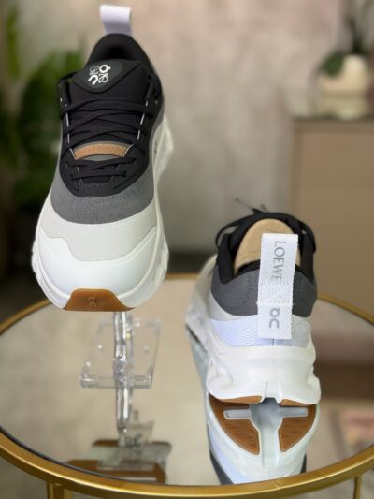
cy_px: 250
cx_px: 187
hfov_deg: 30.3
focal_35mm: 48
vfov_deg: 39.6
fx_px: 691
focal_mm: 6.76
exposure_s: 1/121
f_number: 1.78
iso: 80
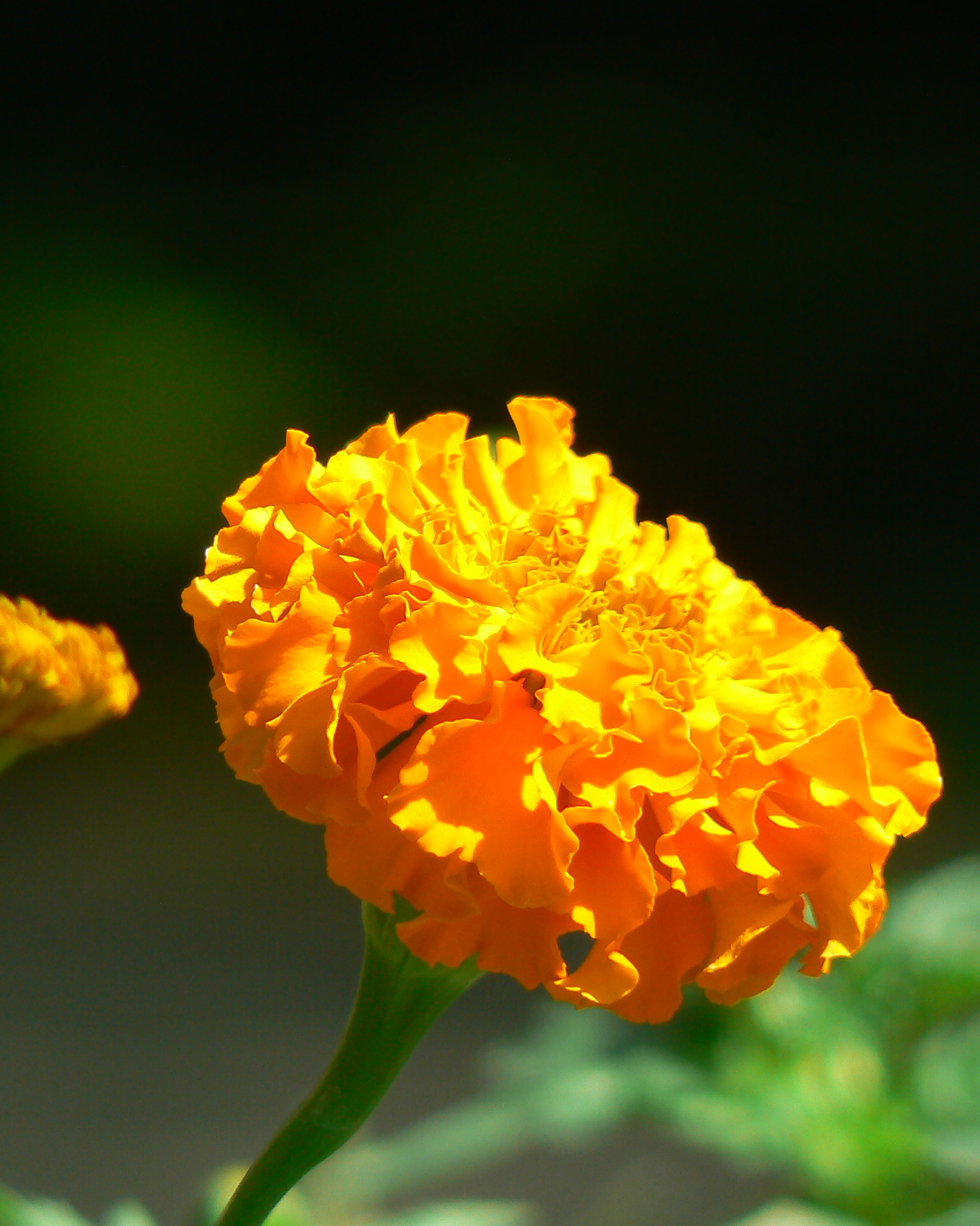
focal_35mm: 563
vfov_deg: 3.4
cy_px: 613
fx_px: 20413
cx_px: 422
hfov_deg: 2.8
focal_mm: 72
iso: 80
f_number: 4
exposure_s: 1/100
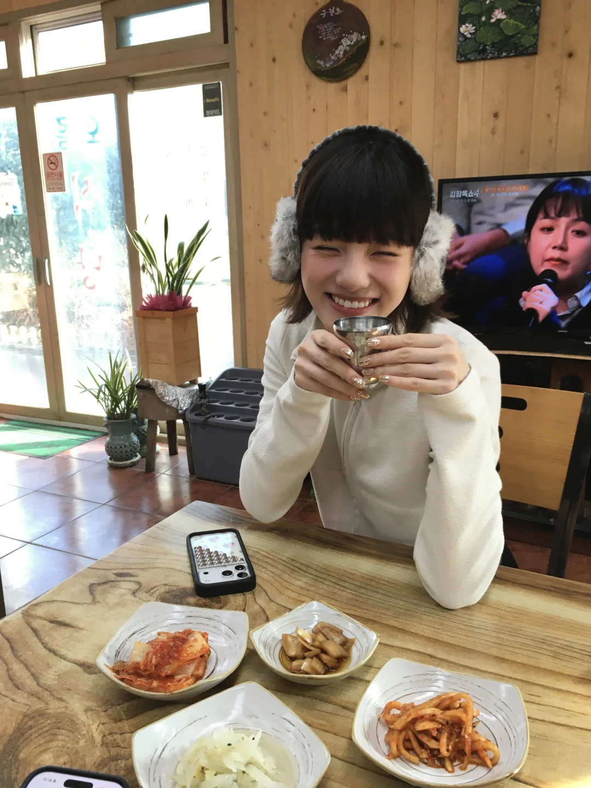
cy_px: 394
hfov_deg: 48.2
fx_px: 660
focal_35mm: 29
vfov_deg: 61.7
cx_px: 296
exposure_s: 1/33
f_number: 2.2
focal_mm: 4.15
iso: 32
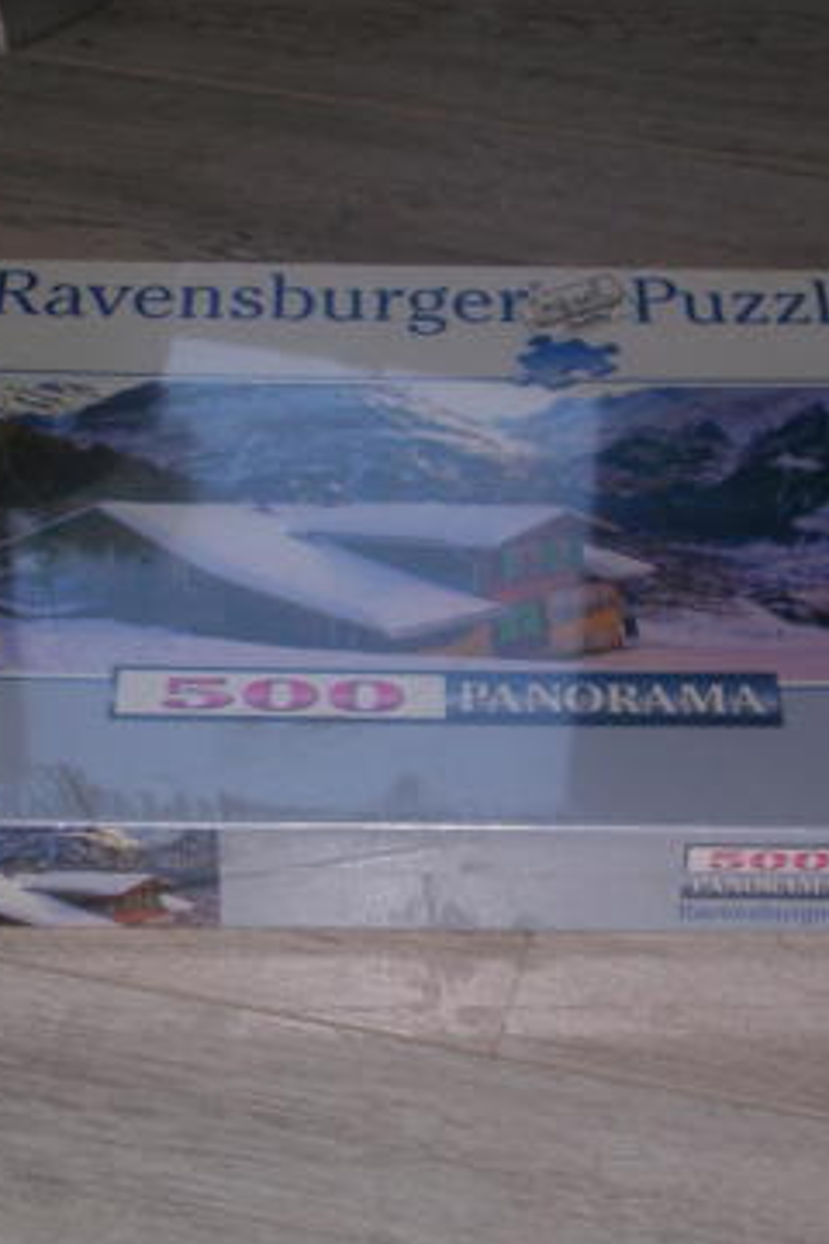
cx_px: 425
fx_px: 3143
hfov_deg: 15.0
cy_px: 631
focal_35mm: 91
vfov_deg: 22.4
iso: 50
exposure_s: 1/60.1
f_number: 3.5
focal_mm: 9.6
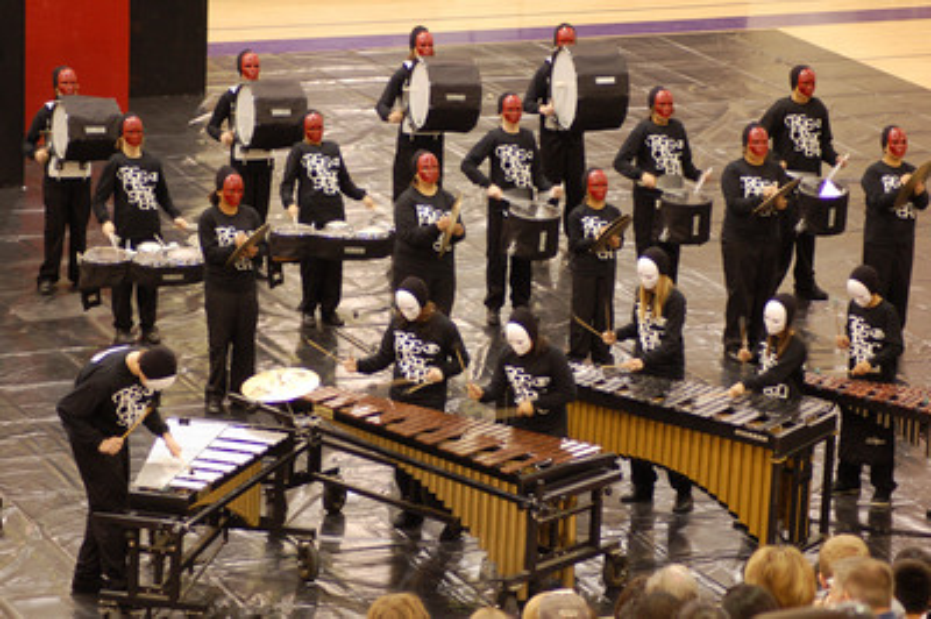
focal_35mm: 142
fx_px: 3682
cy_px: 310
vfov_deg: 9.6
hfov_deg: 14.4
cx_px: 466
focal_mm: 95
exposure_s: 1/25
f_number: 4.2
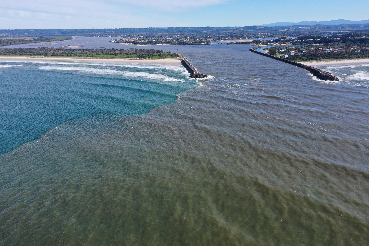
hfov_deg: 65.5
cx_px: 184
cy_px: 123
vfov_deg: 46.4
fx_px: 287
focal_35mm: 28
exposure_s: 1/400
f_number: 5.6
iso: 100
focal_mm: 10.26
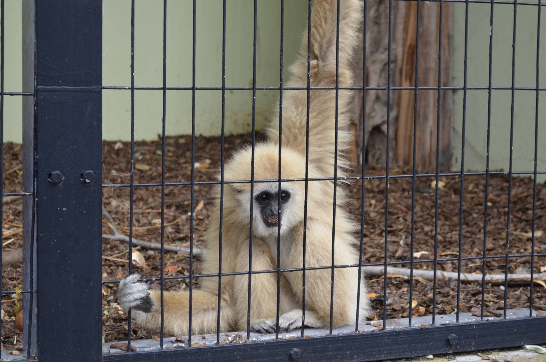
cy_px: 181
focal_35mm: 82
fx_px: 1249
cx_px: 273
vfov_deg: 16.5
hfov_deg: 24.7
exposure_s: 1/200
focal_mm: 55
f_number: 7.1
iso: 200
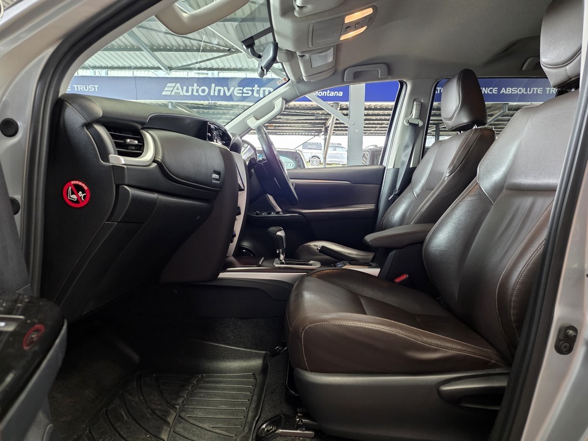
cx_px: 294
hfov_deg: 73.9
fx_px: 391
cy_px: 220
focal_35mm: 23
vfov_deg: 58.9
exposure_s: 1/100
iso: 640
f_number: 1.7
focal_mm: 6.25
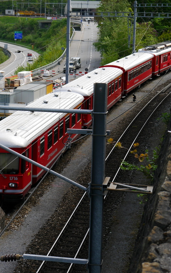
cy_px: 135
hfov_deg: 13.4
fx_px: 723
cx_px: 41
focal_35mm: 97
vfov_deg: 21.4
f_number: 7.1
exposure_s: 1/250
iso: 160
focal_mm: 34
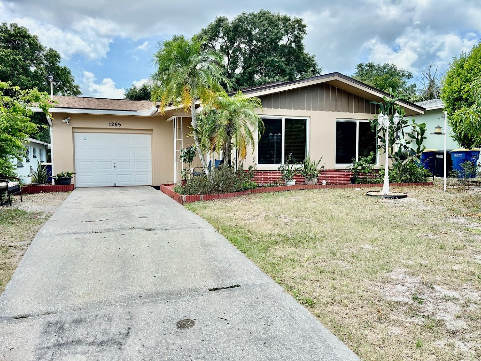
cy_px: 180
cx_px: 240
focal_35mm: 26
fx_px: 361
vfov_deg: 53.1
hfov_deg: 67.3
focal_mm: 5.96
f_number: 1.6
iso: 50
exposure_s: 1/1949
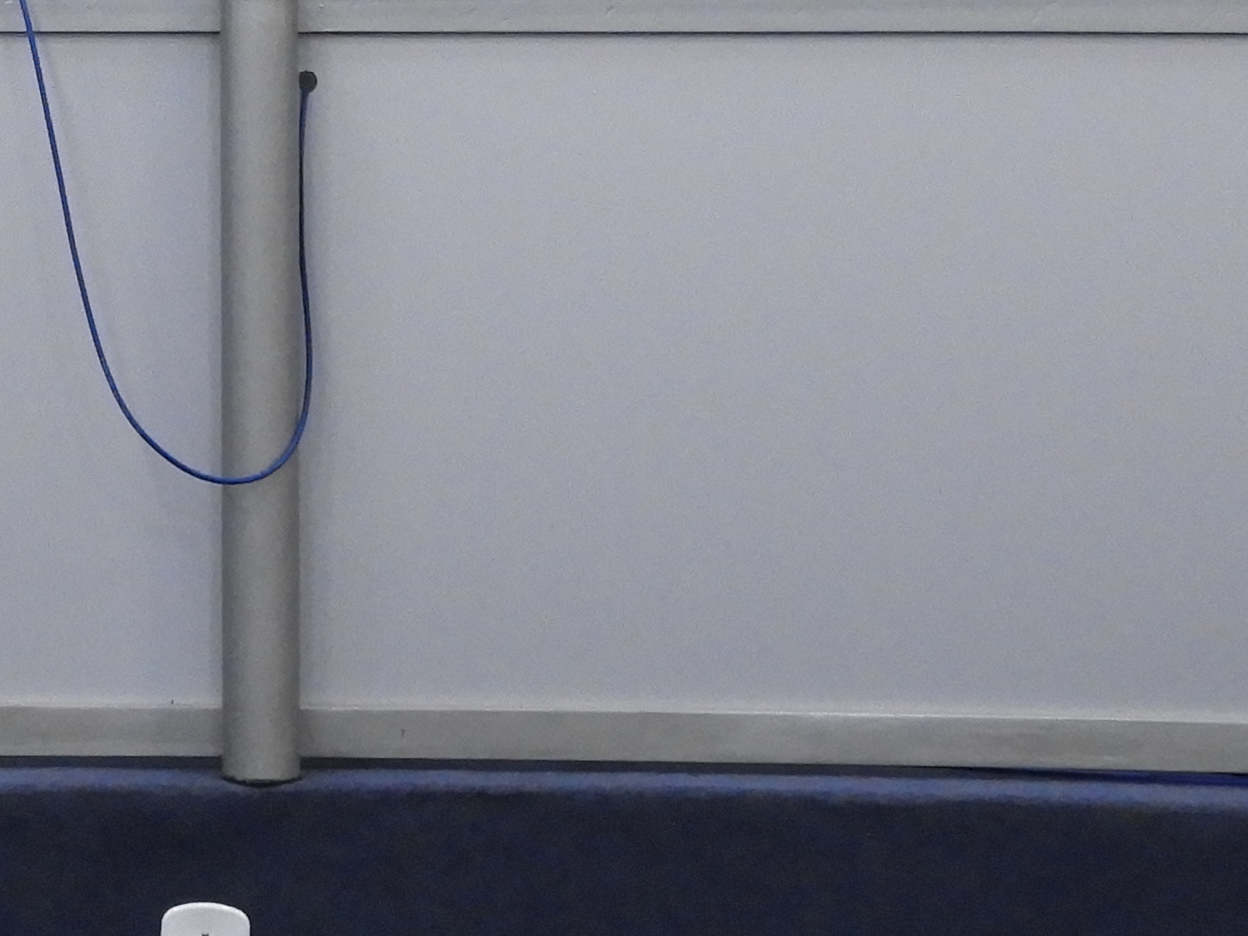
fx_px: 6129
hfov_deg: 11.5
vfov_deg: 8.7
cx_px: -12
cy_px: -64
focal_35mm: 170
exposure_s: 1/20
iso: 400
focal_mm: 9
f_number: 4
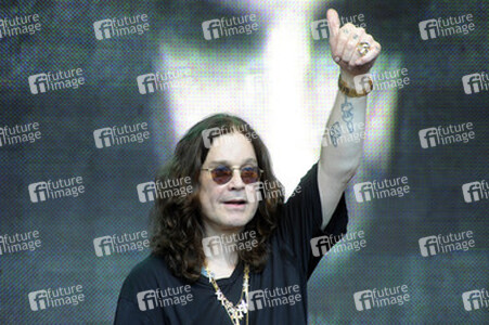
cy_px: 162
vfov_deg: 8.8
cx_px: 244
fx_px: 2104
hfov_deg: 13.3
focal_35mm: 155
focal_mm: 155
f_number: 5.6
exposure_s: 1/320
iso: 1600
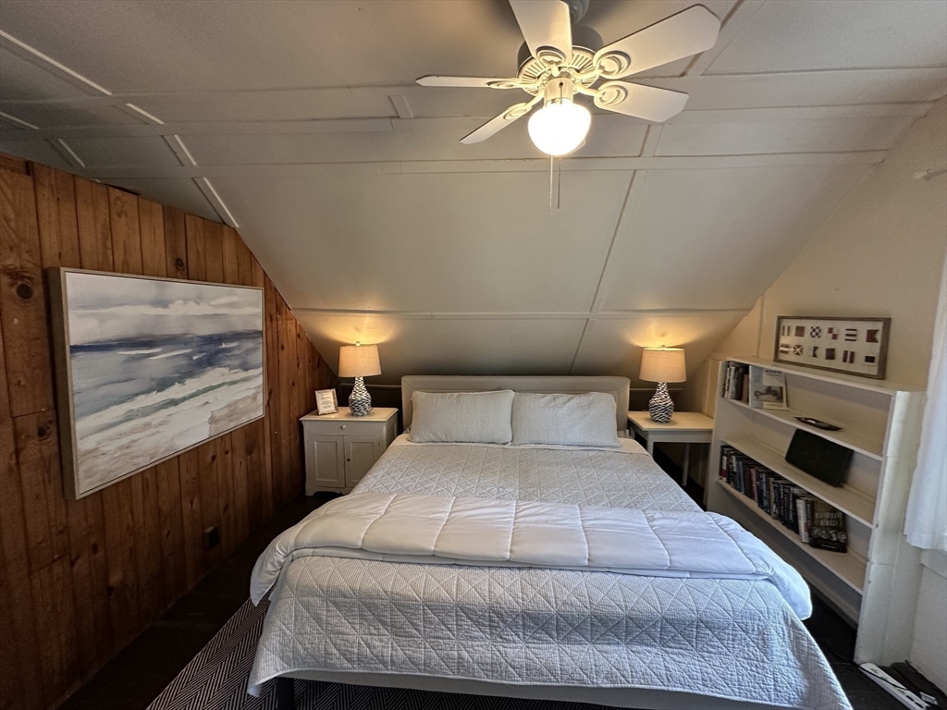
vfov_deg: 85.7
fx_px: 383
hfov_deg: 102.1
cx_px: 474
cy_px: 355
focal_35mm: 14
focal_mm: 2.22
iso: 250
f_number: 2.2
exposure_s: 1/60
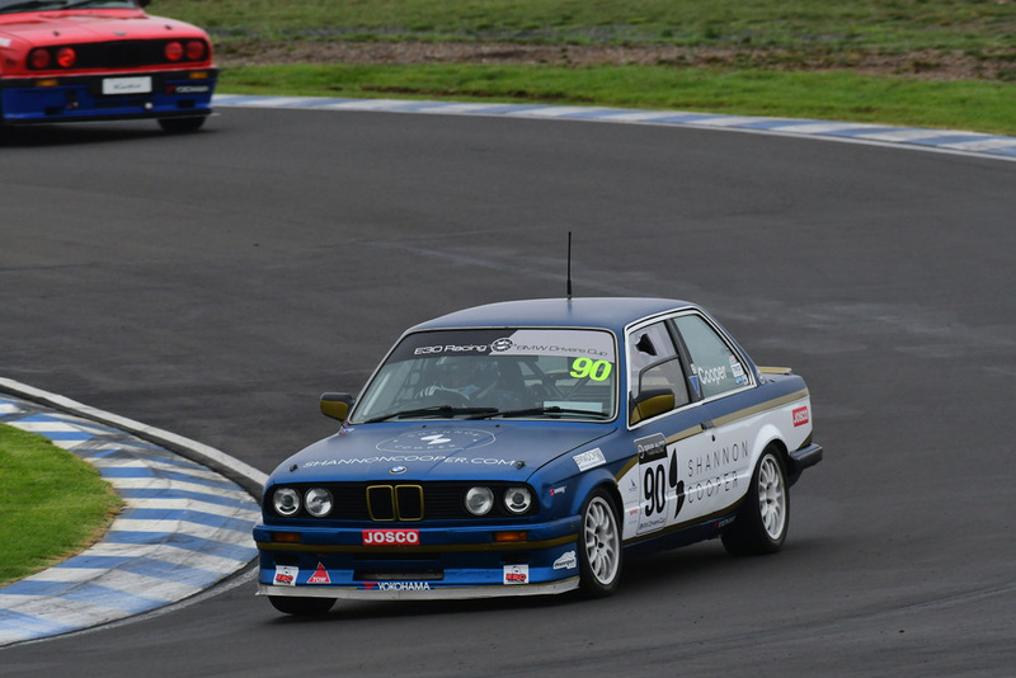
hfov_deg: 3.1
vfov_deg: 2.0
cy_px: 339
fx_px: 19056
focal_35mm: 675
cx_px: 508
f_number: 9
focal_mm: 450
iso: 1000
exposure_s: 1/640
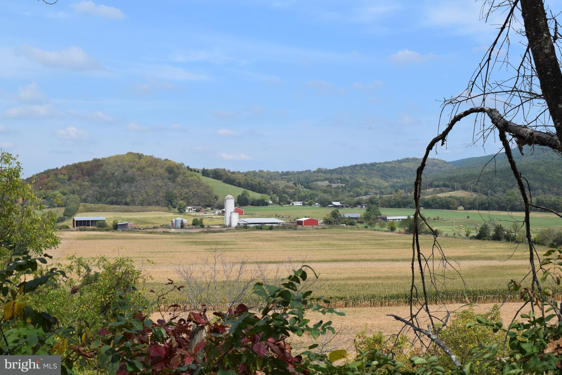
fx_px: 796
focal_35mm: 51
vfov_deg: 26.5
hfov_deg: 38.9
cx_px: 281
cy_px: 188
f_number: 10
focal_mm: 34
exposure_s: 1/400
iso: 200
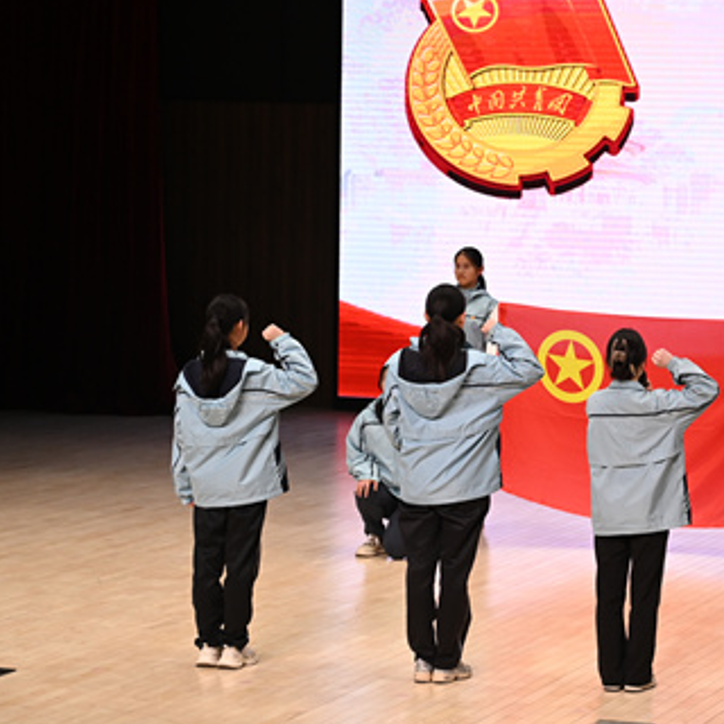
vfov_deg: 14.9
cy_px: 354
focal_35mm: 117
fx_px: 2769
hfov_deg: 14.8
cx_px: 631
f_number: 4
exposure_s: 1/400
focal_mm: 70
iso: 1000
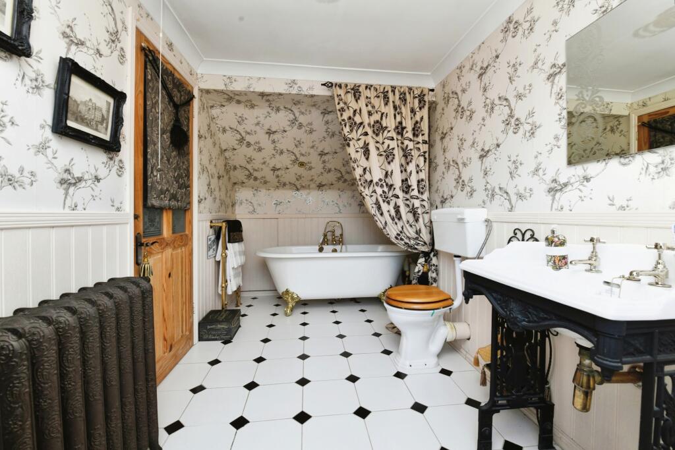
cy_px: 225
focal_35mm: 15
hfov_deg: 100.4
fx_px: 281
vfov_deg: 77.3
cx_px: 338
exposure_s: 1/60
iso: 640
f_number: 10
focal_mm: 15
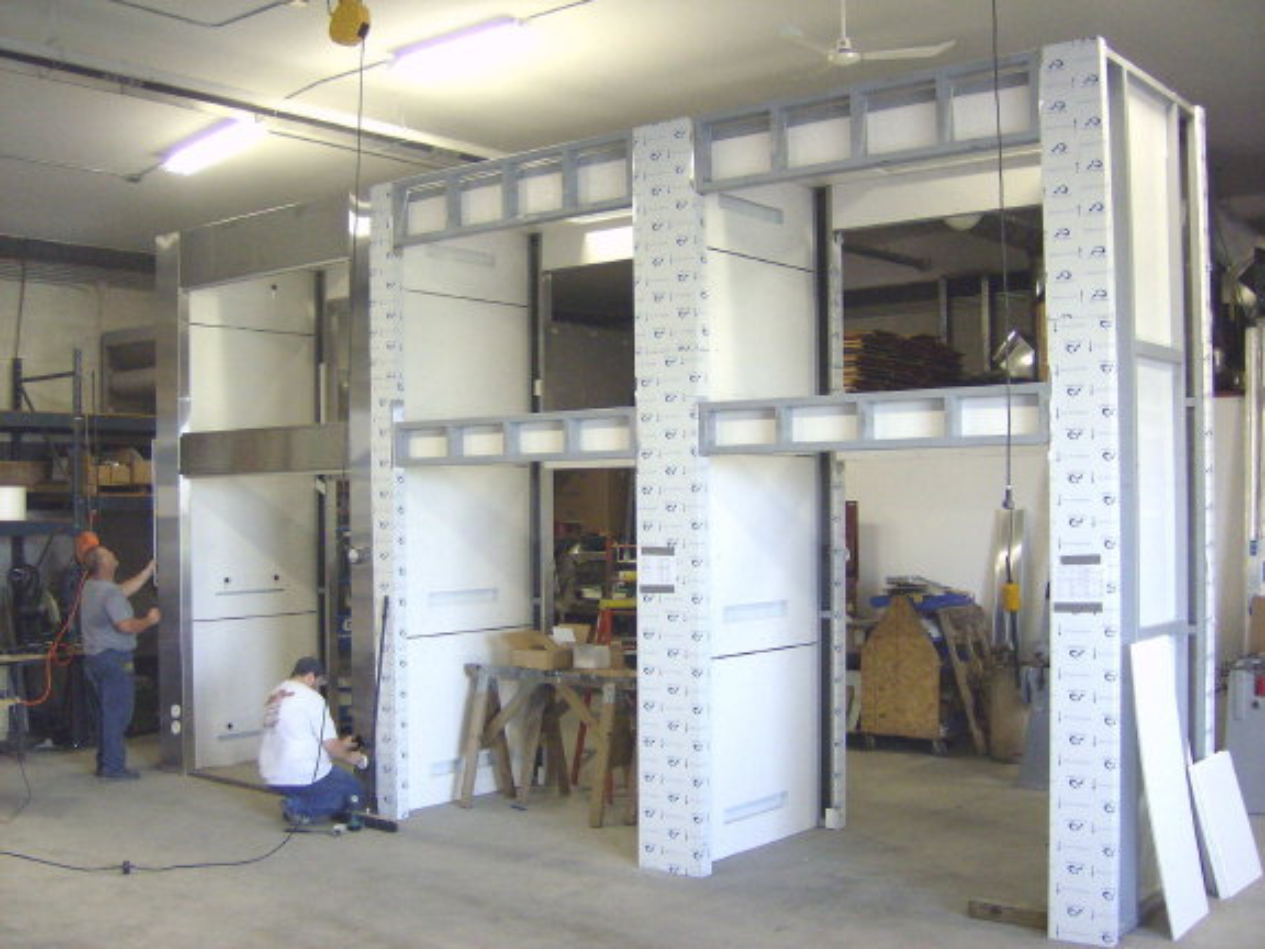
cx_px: 632
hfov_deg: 49.0
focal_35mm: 38
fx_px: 1389
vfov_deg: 37.7
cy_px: 474
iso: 200
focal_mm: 6.4
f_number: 2.9
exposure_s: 1/63.1
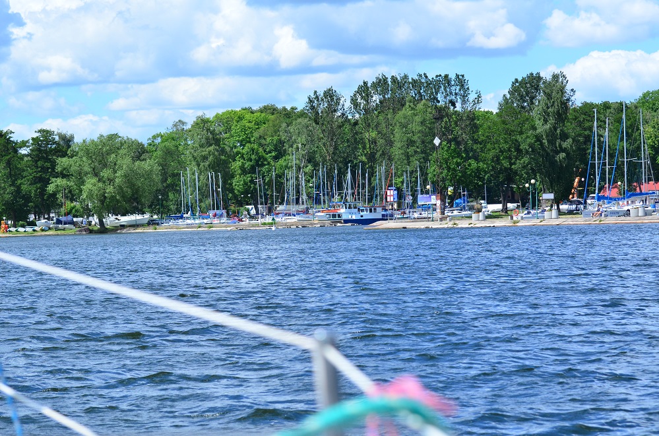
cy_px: 218
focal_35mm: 105
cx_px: 330
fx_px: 1918
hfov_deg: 19.5
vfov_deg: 13.0
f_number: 5.6
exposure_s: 1/2500
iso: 640
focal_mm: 70
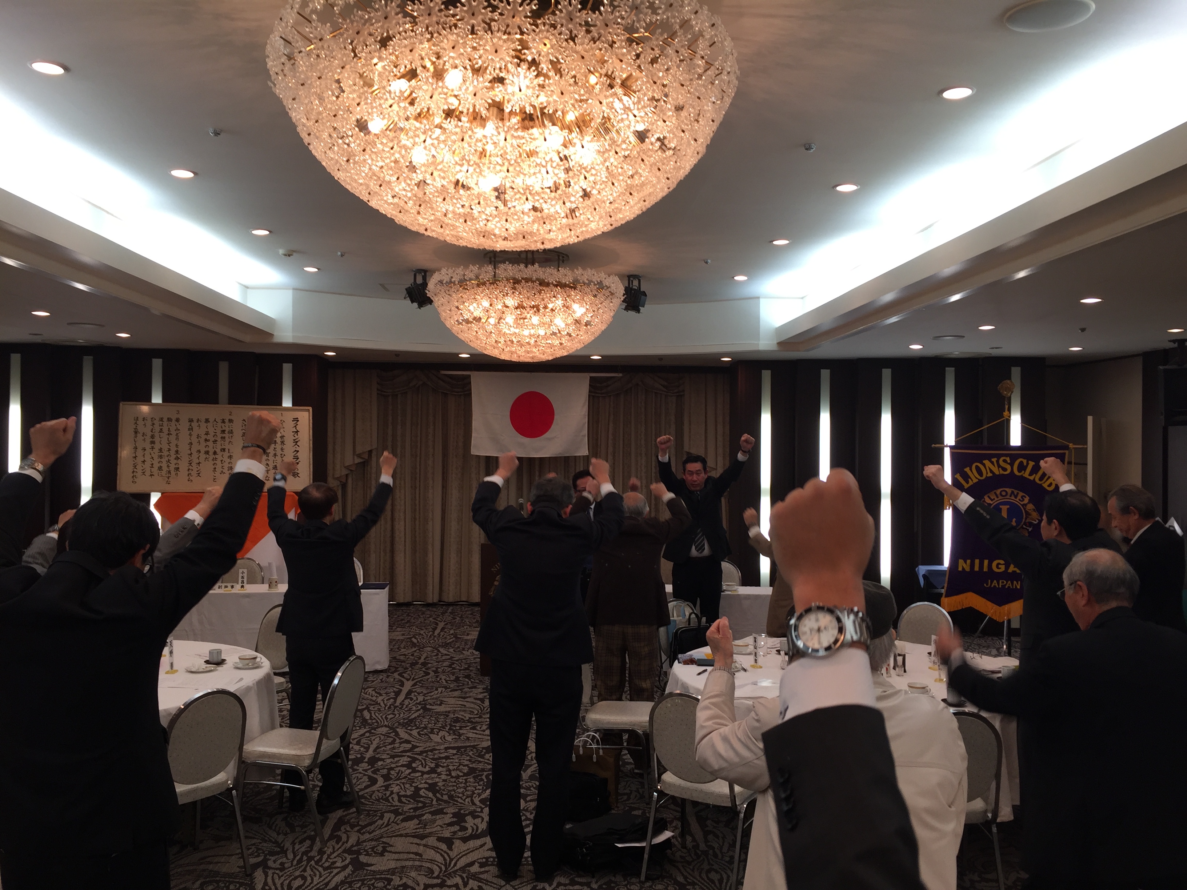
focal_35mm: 29
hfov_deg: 61.7
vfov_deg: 48.2
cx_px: 594
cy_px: 445
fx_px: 994
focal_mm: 4.15
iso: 32
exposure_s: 1/40
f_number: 2.2
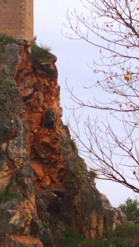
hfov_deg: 3.8
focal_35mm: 323
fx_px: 2118
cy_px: 178
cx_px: 21
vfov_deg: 6.7
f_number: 3.2
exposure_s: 1/125
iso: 400
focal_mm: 70
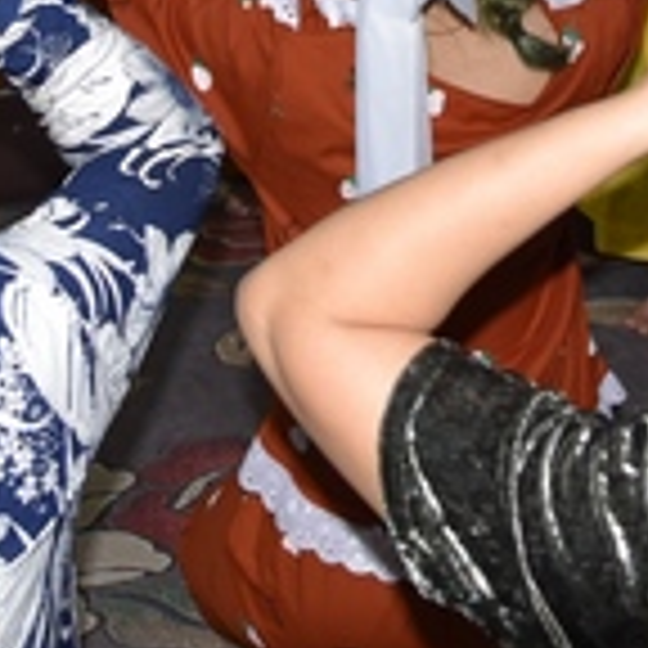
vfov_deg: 17.3
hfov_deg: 18.8
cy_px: -270
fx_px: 1948
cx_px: 432
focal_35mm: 92
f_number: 4.5
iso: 640
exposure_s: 1/60
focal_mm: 24
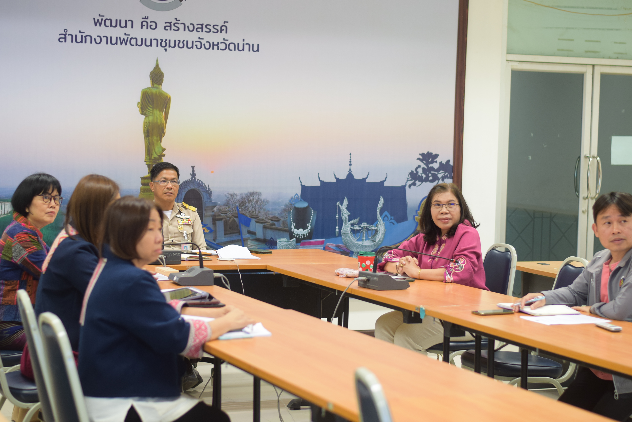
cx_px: 316
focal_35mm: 75
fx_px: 1317
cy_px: 211
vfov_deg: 18.2
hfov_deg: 27.0
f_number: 2.5
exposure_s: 1/100
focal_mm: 50
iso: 500
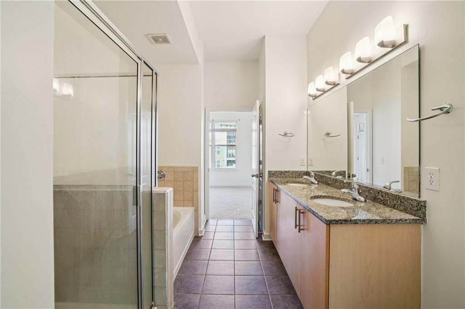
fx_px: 206
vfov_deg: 73.7
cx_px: 232
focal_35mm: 16
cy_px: 154
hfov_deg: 96.8
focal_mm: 16
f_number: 8
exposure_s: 1/15
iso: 400
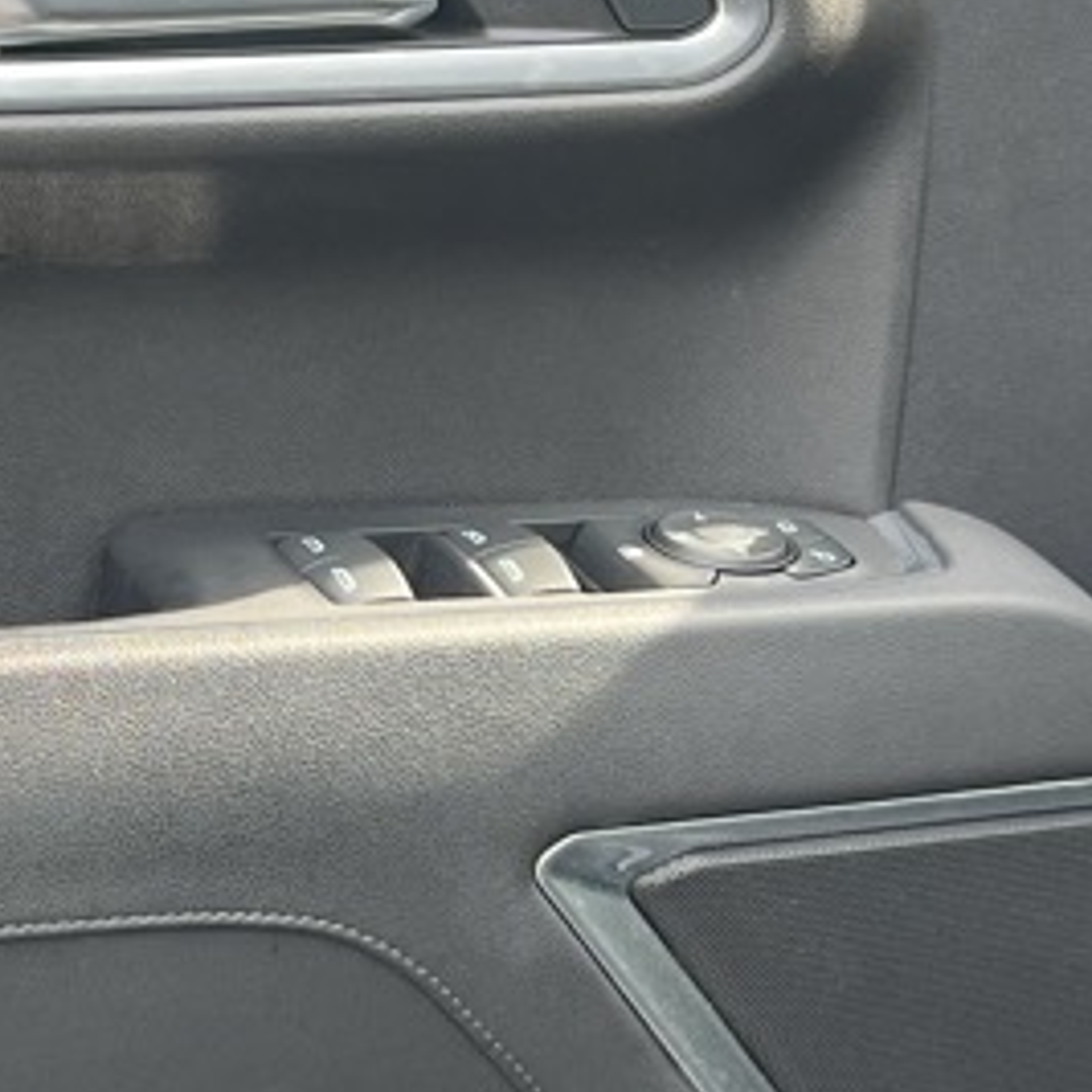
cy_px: 765
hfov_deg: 15.3
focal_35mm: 110
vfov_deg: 15.8
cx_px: -213
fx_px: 3926
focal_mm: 5.7
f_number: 1.5
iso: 50
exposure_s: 1/280
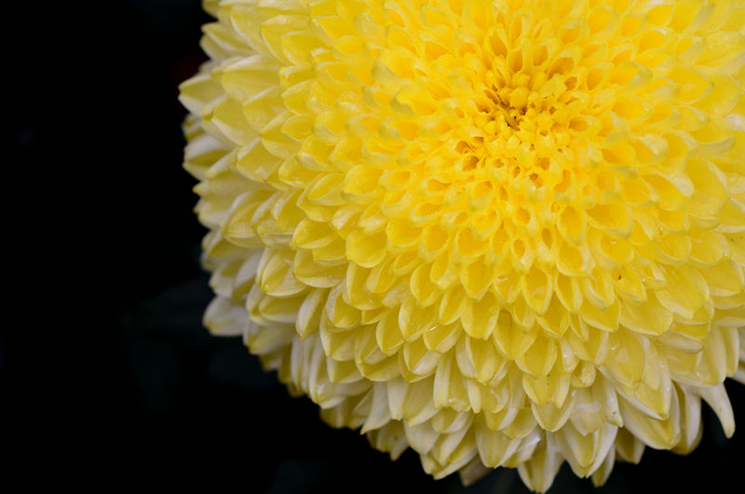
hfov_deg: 13.1
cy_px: 247
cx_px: 372
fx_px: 3253
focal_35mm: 158
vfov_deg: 8.7
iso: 140
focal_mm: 105
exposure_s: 1/180
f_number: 5.6
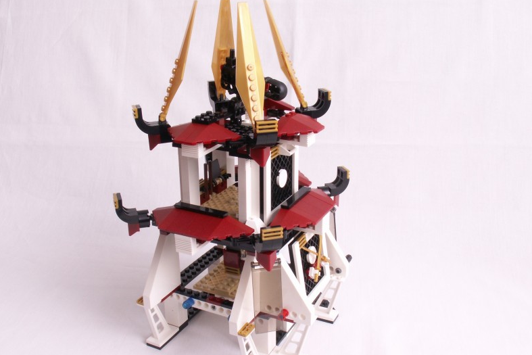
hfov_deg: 51.9
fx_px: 547
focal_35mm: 37
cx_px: 267
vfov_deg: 35.9
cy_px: 189
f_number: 8
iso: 50
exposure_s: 1/1.67
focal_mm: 5.86
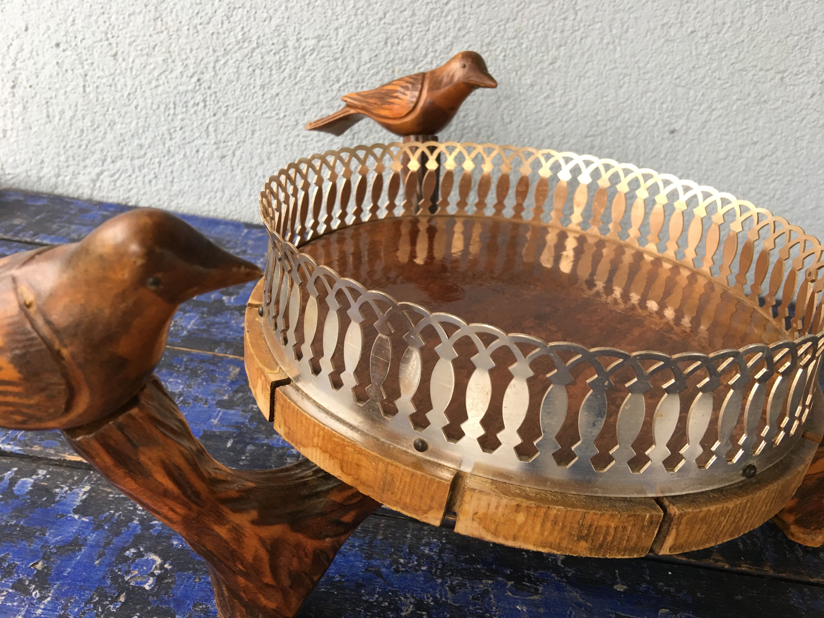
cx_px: 412
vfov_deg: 48.2
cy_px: 309
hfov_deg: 61.7
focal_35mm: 29
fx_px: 690
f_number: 2.2
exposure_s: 1/17
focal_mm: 4.15
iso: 40
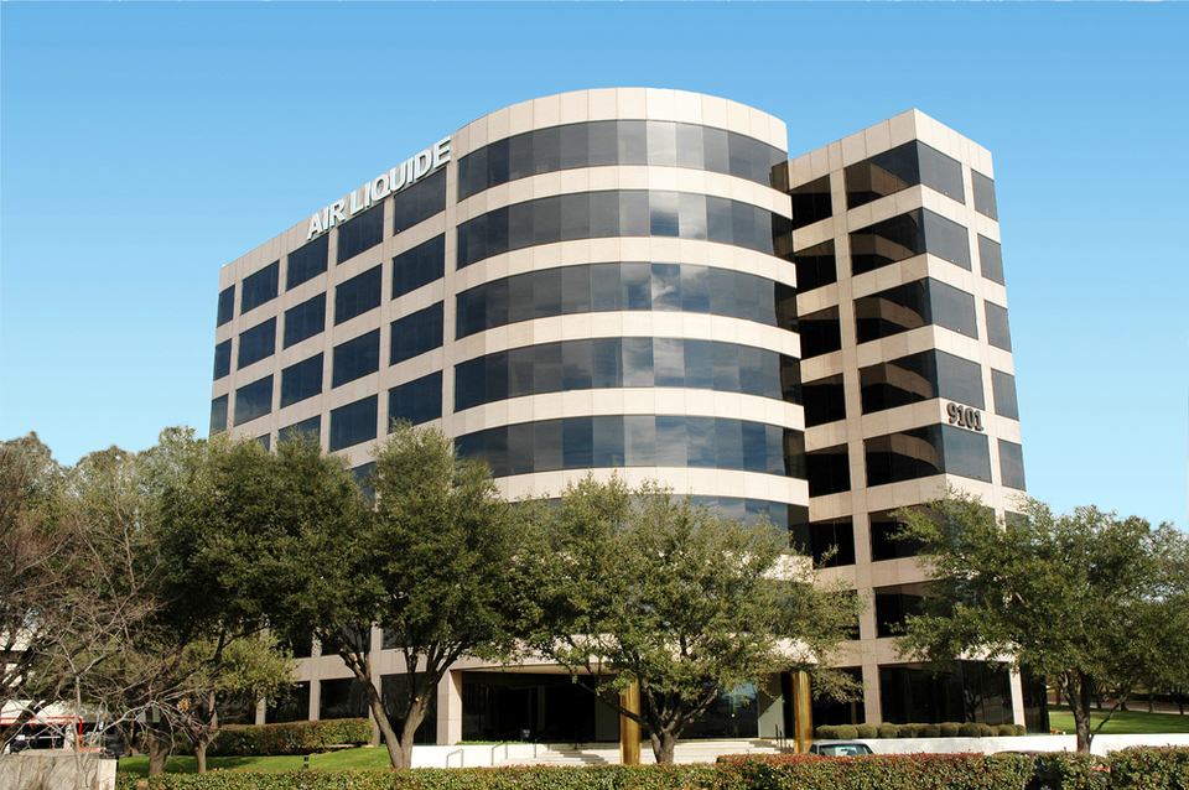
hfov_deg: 51.3
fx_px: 1237
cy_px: 395
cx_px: 594
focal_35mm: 38
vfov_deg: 35.4
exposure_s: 1/320
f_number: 9
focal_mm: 25
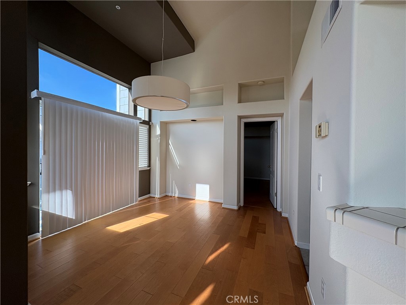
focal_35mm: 14
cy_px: 152
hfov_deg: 102.1
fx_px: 164
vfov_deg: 85.7
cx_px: 203
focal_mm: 2.22
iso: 64
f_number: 2.2
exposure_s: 1/304
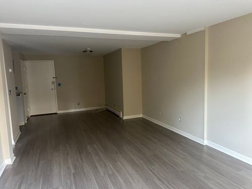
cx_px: 126
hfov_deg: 71.6
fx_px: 175
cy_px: 94
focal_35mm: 24
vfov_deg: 56.8
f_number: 1.78
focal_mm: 6.86
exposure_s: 1/60
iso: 800
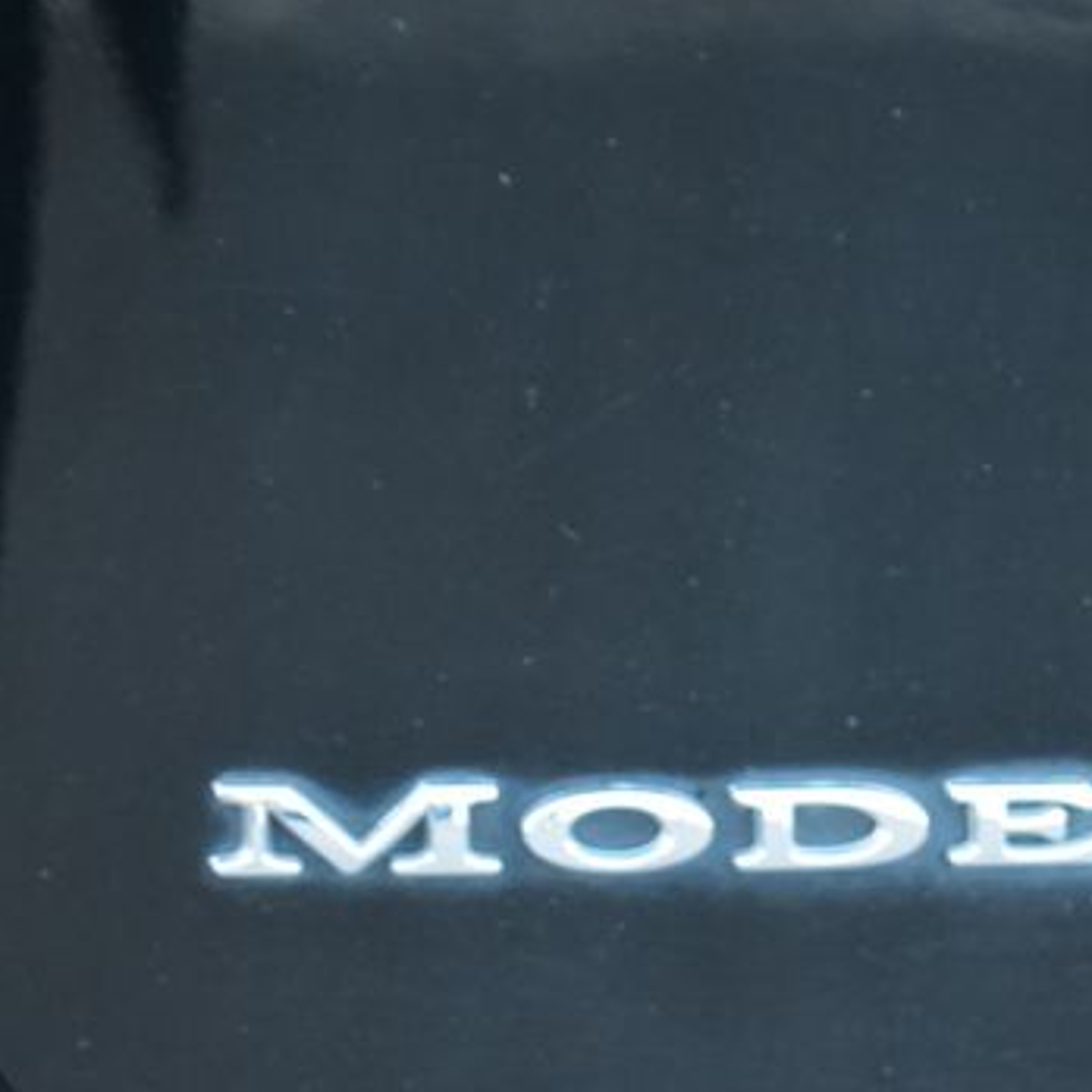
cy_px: 480
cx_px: 650
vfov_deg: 13.5
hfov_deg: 13.5
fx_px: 4596
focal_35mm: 129
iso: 1600
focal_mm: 55
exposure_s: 1/10
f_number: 5.6
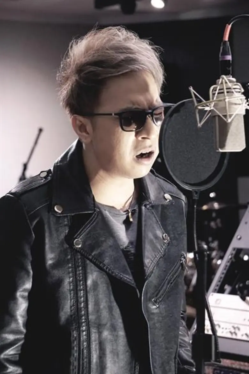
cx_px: 124
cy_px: 187
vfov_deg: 18.2
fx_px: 1167
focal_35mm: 112
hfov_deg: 12.2
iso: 3200
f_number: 5
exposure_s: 1/80
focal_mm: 75
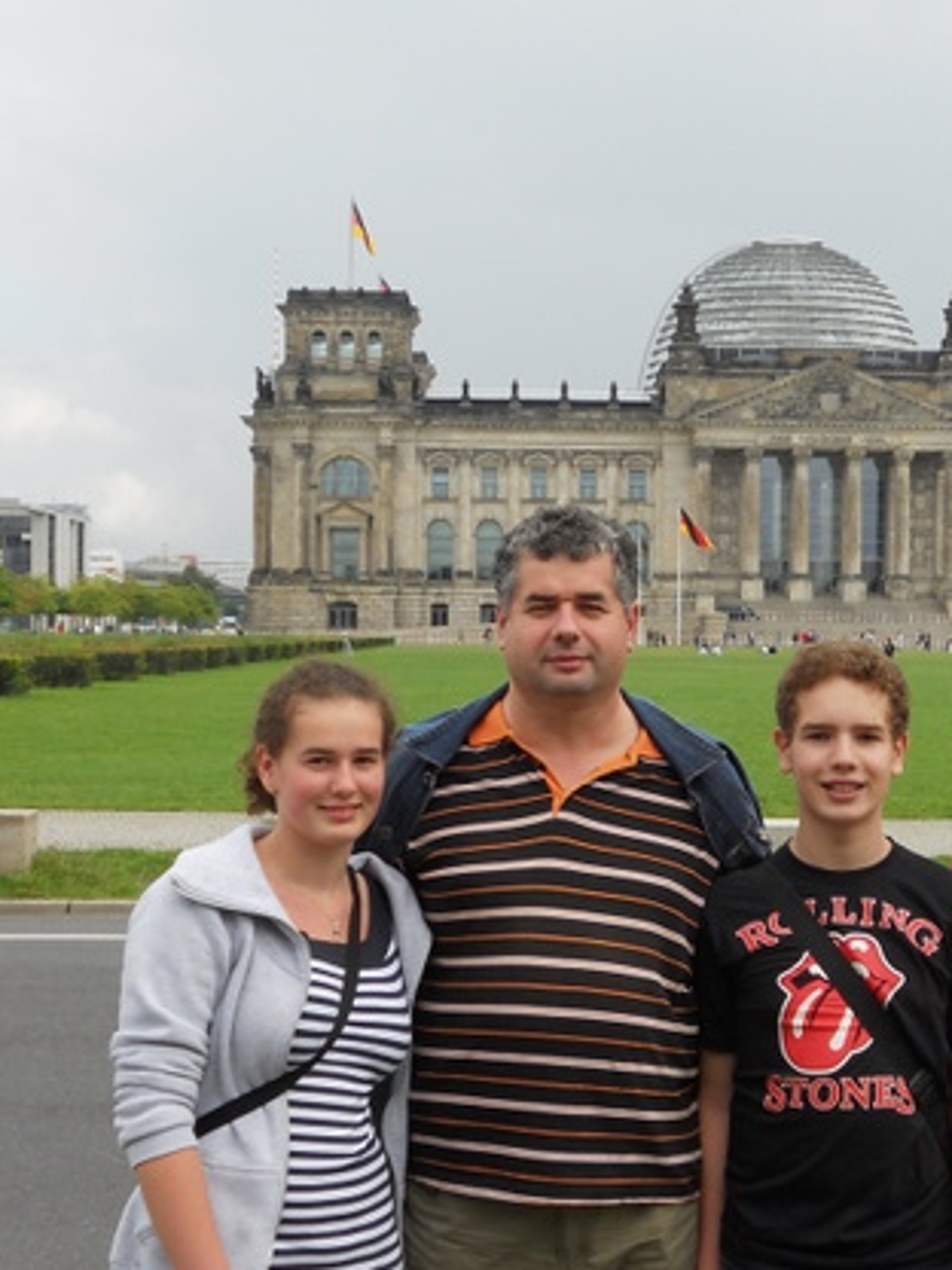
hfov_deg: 20.1
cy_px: 760
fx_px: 2677
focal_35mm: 73
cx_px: 656
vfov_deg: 26.6
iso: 80
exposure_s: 1/400
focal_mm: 6.9
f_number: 3.9
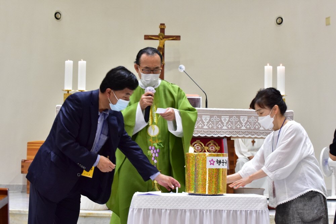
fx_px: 653
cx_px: 168
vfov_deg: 19.5
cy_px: 112
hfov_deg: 28.8
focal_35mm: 70
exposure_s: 1/50
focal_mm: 70
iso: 3200
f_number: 10
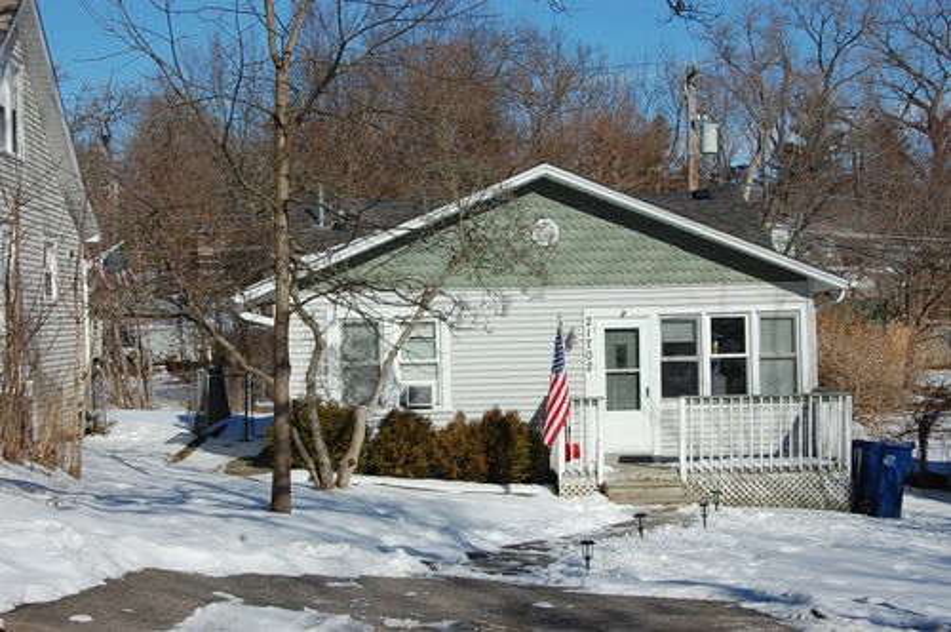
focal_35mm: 60
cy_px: 316
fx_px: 1583
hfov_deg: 33.4
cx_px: 476
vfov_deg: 22.6
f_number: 11
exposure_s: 1/400
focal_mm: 40
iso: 200
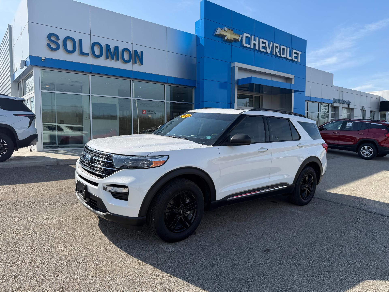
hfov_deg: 71.6
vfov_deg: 56.8
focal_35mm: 24
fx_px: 270
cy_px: 146
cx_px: 194
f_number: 1.78
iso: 80
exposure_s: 1/3279
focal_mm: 6.76
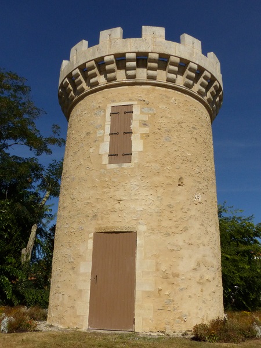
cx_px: 130
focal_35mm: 34
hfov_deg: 41.8
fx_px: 342
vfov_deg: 54.0
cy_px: 174
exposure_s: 1/3200
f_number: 8
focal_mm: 6.2
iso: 400
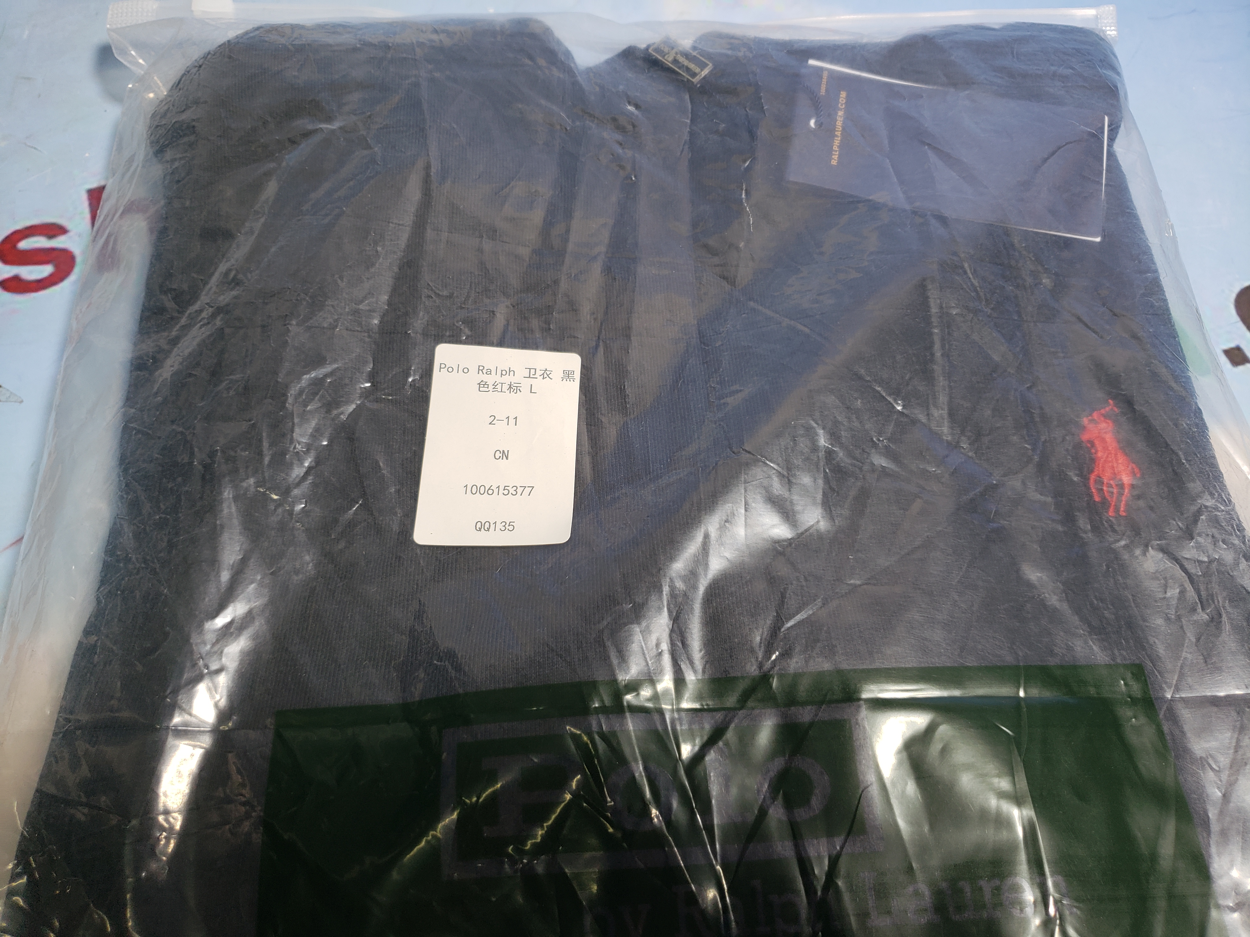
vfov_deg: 53.1
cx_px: 625
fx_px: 939
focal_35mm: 26
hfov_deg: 67.3
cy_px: 468
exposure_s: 1/272
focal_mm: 4.3
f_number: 1.5
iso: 50
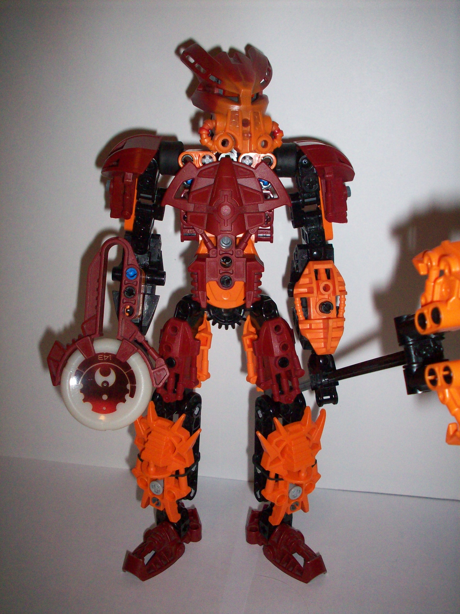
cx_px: 230
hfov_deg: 38.7
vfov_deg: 50.1
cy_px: 307
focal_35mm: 37
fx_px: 656
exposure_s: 1/64
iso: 160
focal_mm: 6.2
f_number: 2.8
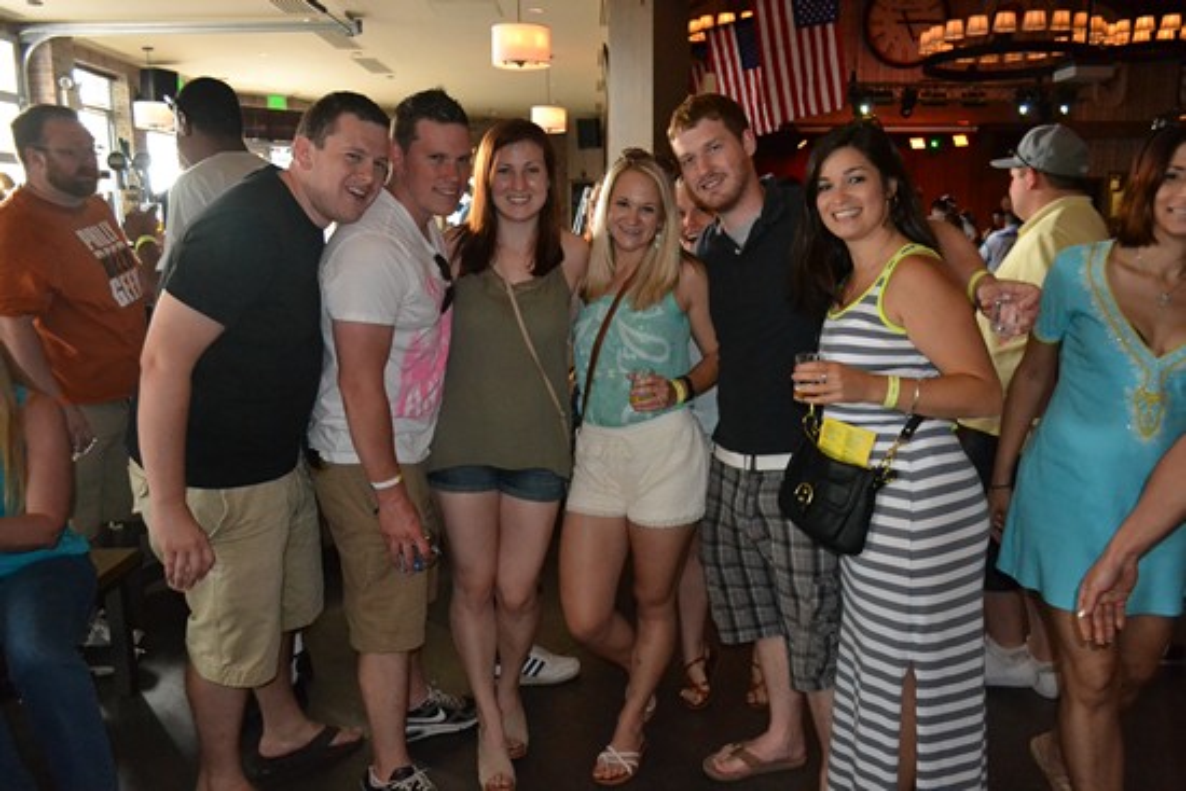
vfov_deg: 48.0
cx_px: 593
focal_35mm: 27
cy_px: 396
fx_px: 890
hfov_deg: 67.4
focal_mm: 18
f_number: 3.5
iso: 3200
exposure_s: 1/60
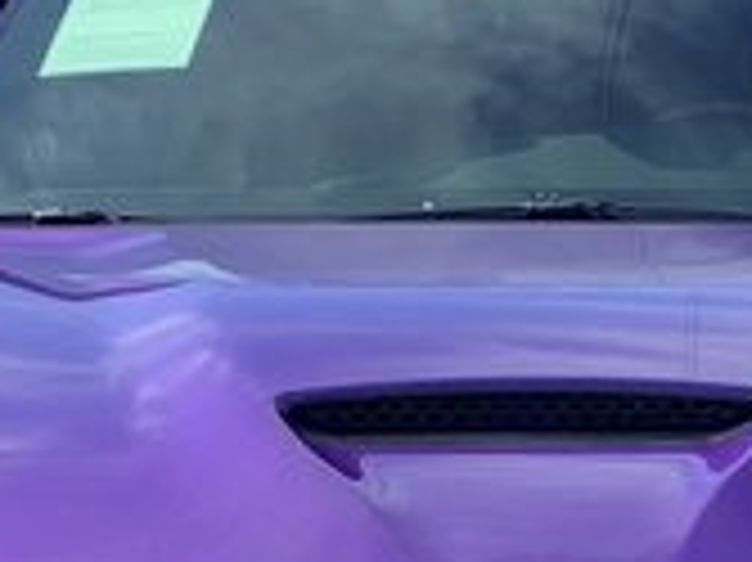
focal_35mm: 119
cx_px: 455
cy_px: 625
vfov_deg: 12.2
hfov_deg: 16.5
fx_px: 2583
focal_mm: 3.3
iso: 25
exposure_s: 1/328
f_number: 2.4
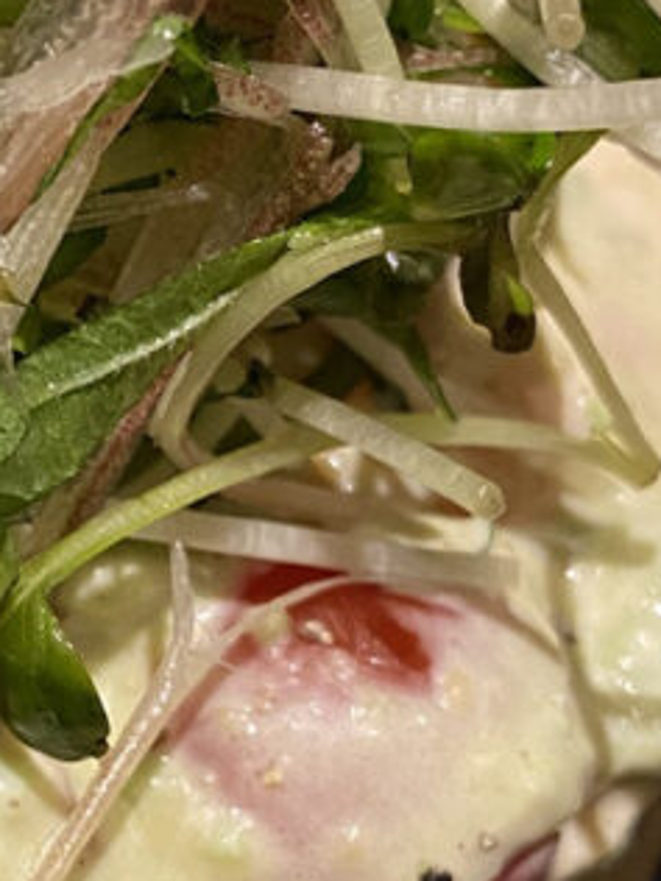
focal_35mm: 81
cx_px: 42
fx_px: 2062
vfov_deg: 24.1
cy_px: 485
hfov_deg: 17.9
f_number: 1.8
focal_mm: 4.25
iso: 320
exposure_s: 1/60
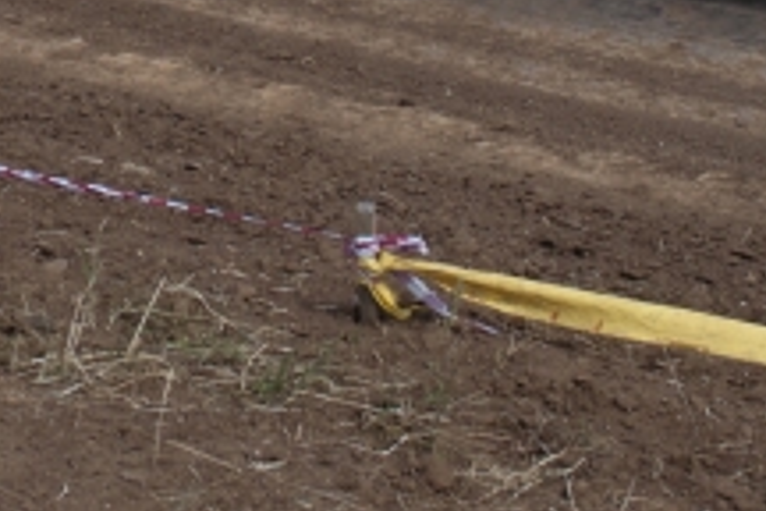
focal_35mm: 142
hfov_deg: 14.4
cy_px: -298
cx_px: 152
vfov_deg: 9.4
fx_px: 3021
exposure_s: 1/1600
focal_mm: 20
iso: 400
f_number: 6.3
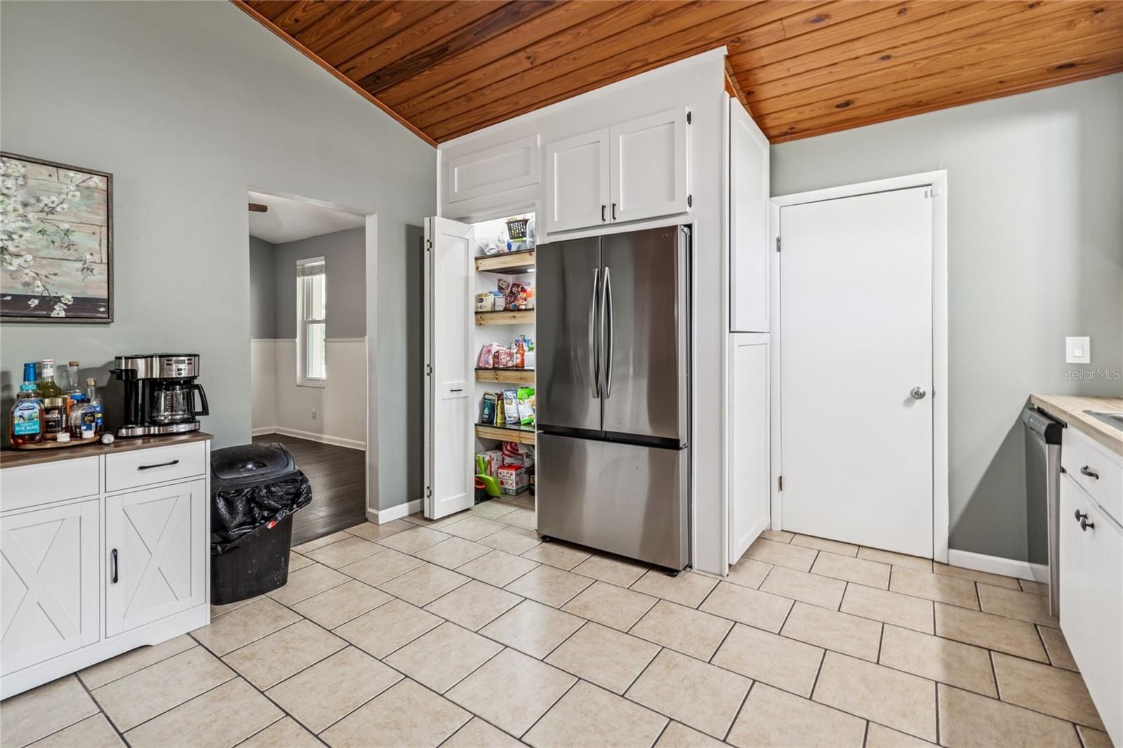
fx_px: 468
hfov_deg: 100.4
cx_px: 562
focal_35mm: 15
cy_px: 374
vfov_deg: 77.3
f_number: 7.1
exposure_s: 1/2
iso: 100
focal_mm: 10
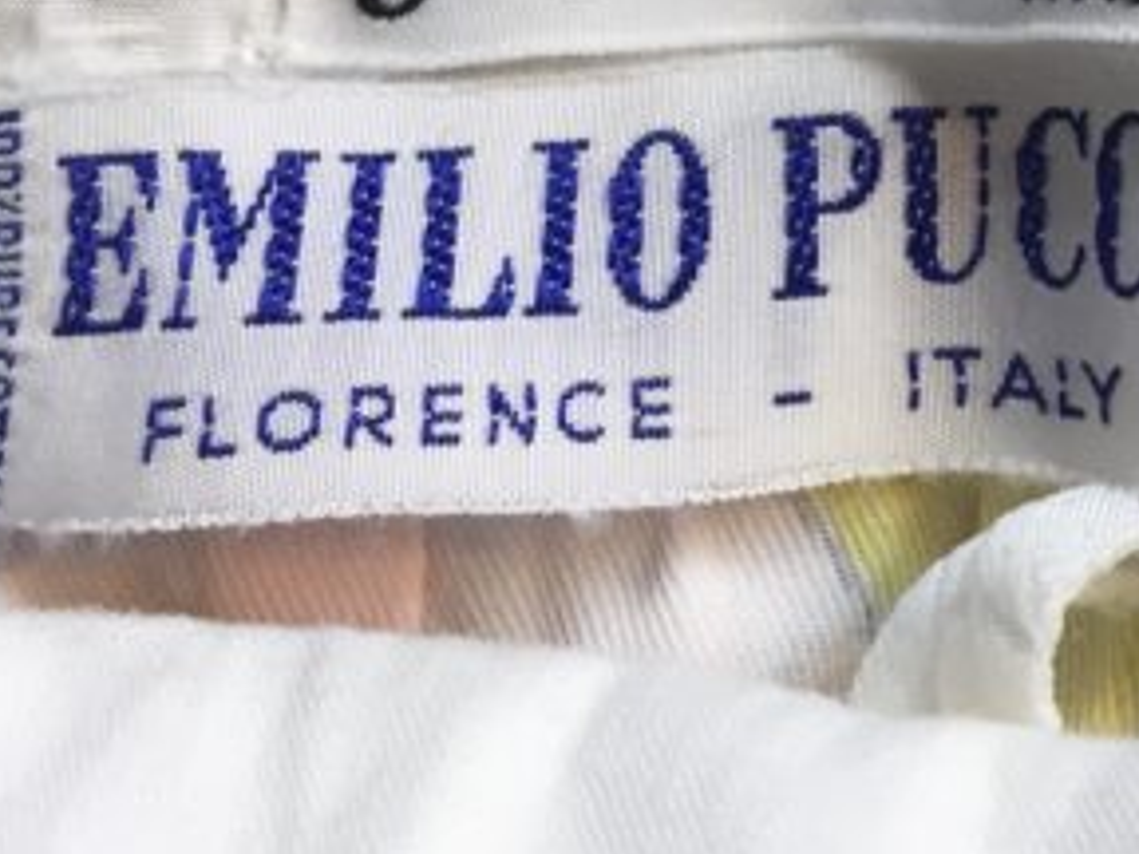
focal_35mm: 103
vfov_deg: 13.3
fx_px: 3389
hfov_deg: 18.4
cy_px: -526
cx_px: 1210
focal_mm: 4.15
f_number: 2.2
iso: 40
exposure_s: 1/40
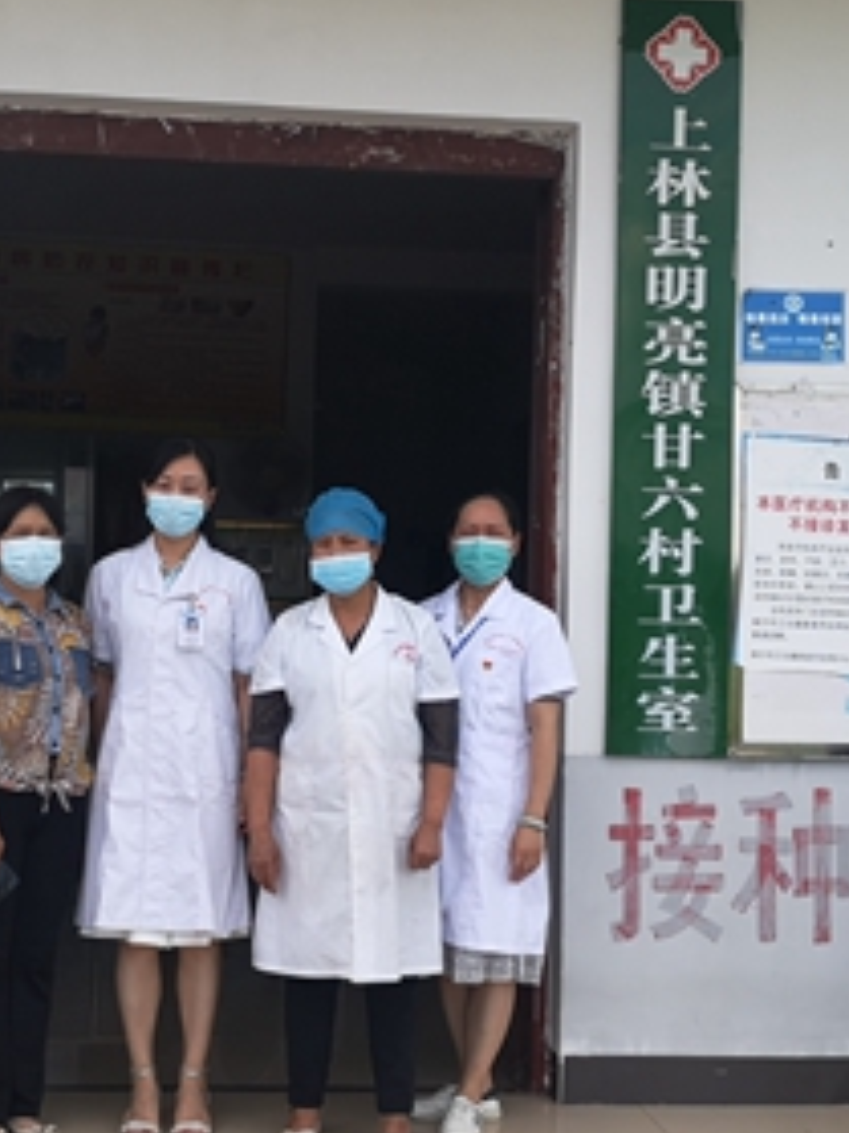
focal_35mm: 58
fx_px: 1898
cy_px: 613
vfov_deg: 33.2
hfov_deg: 25.2
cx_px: 345
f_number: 1.8
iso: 50
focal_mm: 3.95
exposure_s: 1/1030
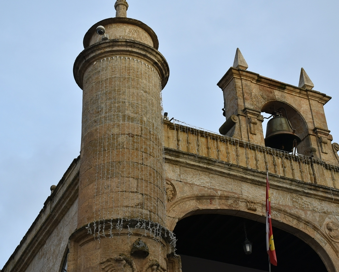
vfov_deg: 23.5
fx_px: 652
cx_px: 182
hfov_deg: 29.1
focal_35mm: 65
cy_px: 137
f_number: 7.1
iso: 400
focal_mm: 38
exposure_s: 1/200
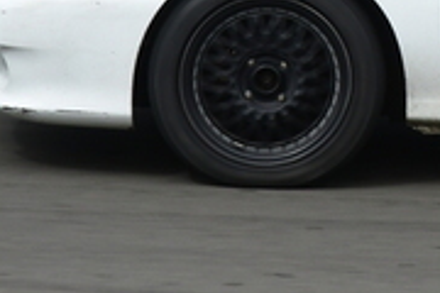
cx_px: 682
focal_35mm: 533
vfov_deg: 2.6
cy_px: -192
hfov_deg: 3.8
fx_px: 6514
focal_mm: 80
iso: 400
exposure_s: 1/400
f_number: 11
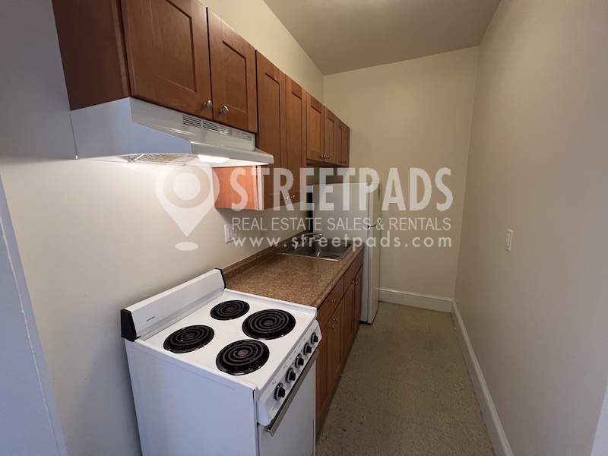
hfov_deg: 106.2
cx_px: 304
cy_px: 228
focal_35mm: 13
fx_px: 228
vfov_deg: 89.9
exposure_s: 1/60
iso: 200
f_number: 1.8
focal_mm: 1.57
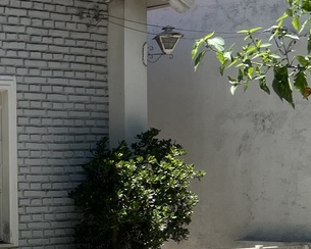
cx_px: -225
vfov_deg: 12.7
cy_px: 244
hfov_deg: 14.4
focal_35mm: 120
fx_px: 1105
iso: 50
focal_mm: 5.7
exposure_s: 1/2994
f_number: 1.5
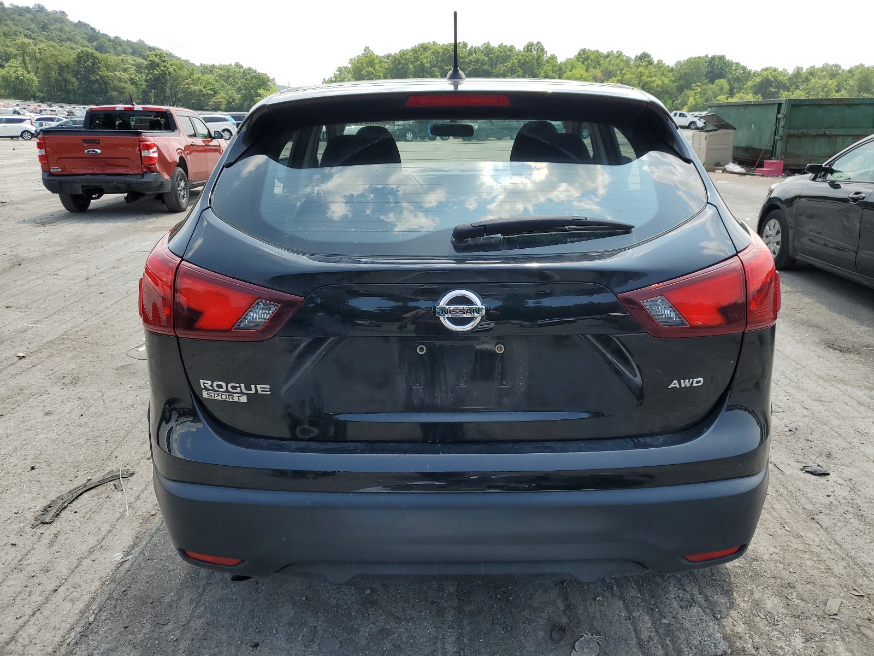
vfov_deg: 53.1
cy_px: 328
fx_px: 656
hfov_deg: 67.3
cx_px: 437
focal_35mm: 26
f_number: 1.5
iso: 50
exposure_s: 1/1667
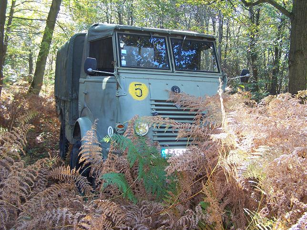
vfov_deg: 37.7
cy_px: 115
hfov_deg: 49.0
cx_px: 154
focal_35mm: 38
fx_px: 337
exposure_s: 1/90
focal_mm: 6.3
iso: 140
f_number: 2.8
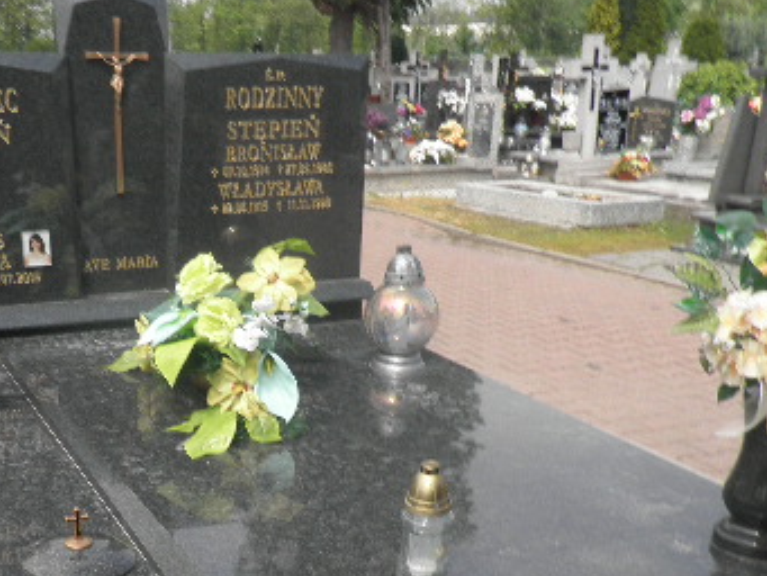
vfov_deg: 30.9
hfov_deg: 41.0
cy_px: 504
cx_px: 205
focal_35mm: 45
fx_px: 997
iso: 64
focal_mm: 4.3
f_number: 8.3
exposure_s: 1/100
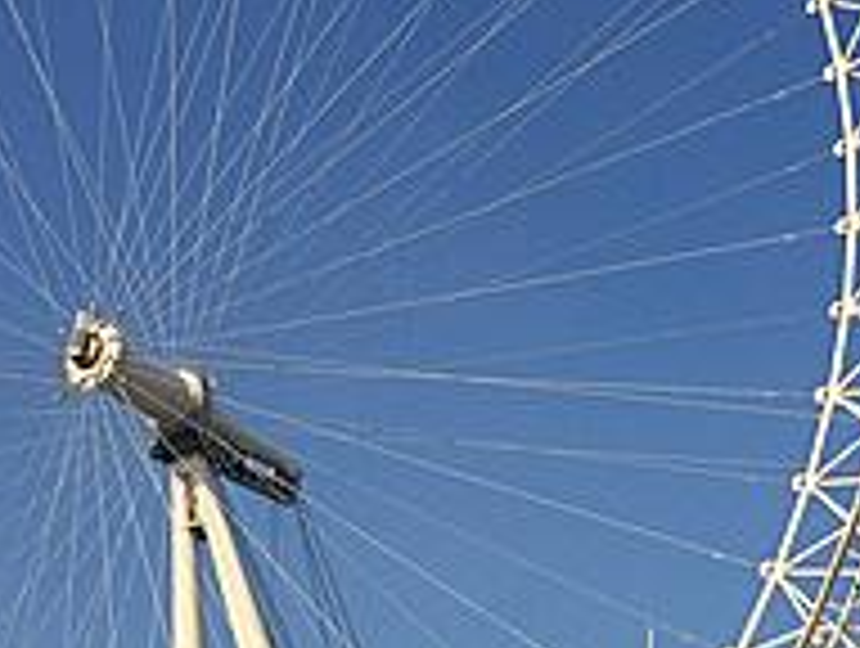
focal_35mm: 97
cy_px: 486
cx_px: 455
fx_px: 2414
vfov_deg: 15.2
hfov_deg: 20.2
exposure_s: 1/2639
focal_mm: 4.15
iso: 32
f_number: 2.2
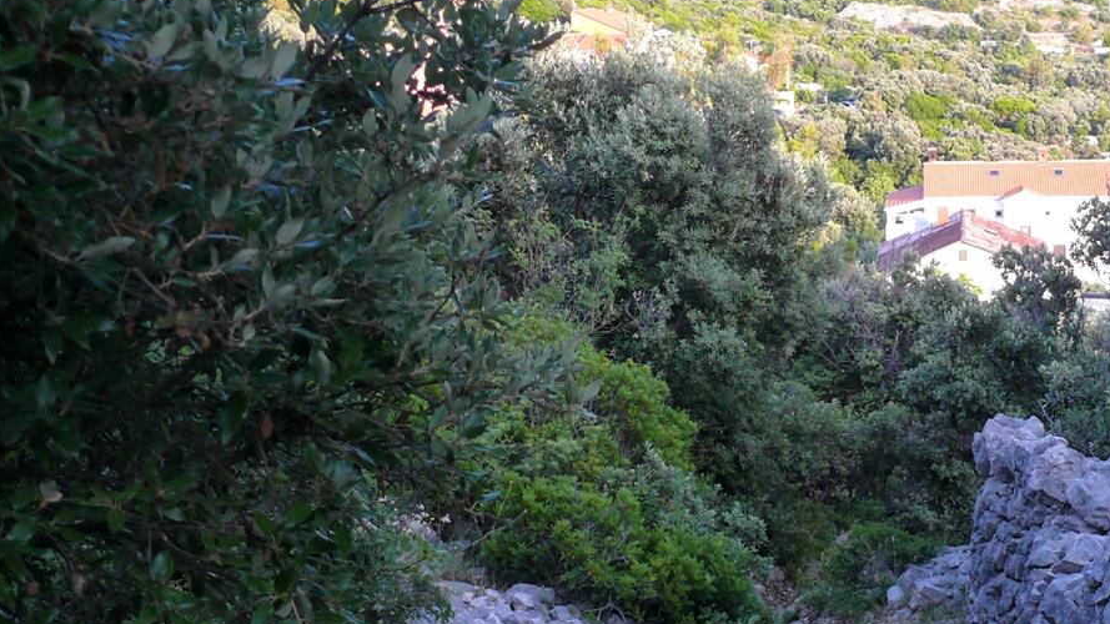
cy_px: 406
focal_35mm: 70
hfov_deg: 29.3
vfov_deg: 17.2
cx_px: 934
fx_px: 2060
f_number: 2.8
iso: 100
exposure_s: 1/60
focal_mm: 7.4
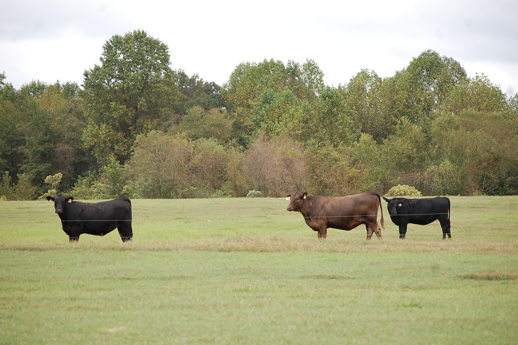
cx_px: 259
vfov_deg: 9.0
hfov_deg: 13.4
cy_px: 172
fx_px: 2200
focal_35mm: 153
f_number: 5.6
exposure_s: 1/500
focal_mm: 102
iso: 400
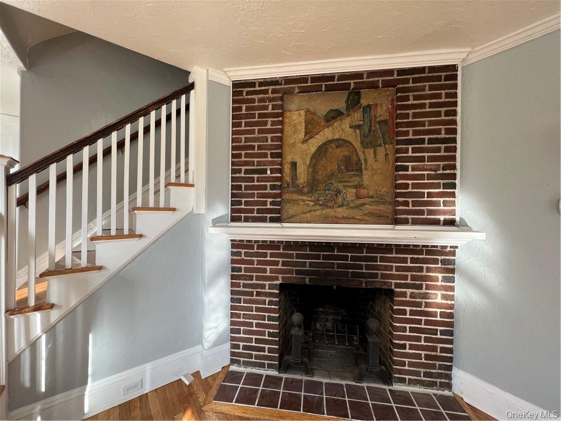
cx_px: 280
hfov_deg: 106.2
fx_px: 211
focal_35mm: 13
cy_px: 210
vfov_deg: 89.9
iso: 50
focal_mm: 1.57
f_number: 1.8
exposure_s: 1/99
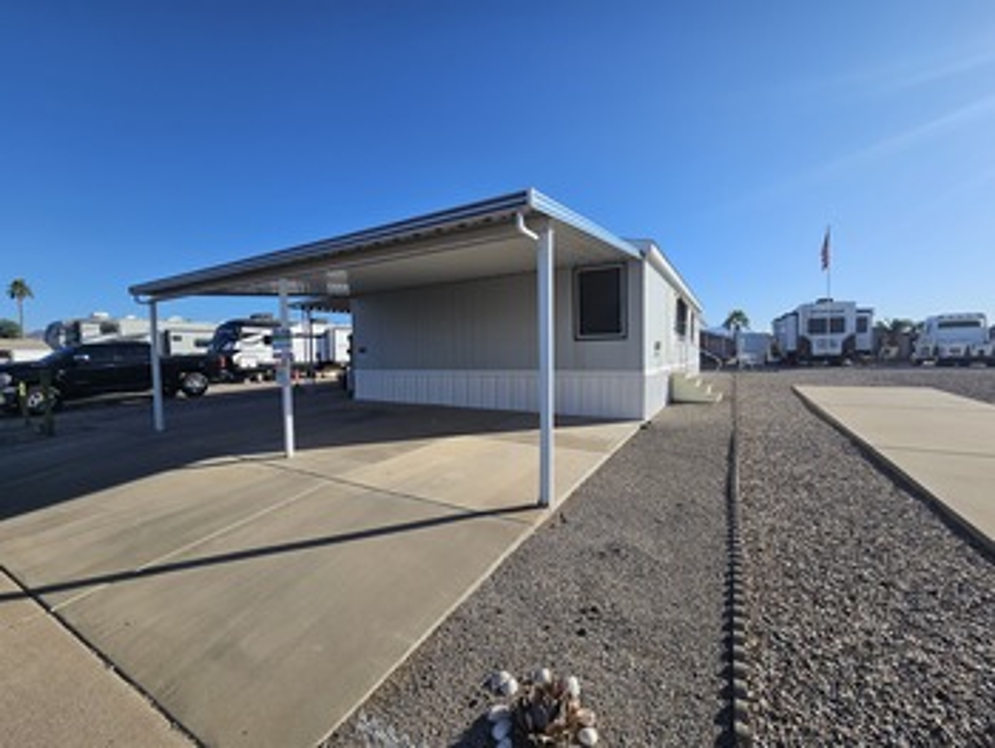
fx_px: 374
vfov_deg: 90.0
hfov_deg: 106.1
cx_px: 498
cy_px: 374
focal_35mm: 13
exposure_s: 1/2737
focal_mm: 2.2
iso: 50
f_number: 2.2
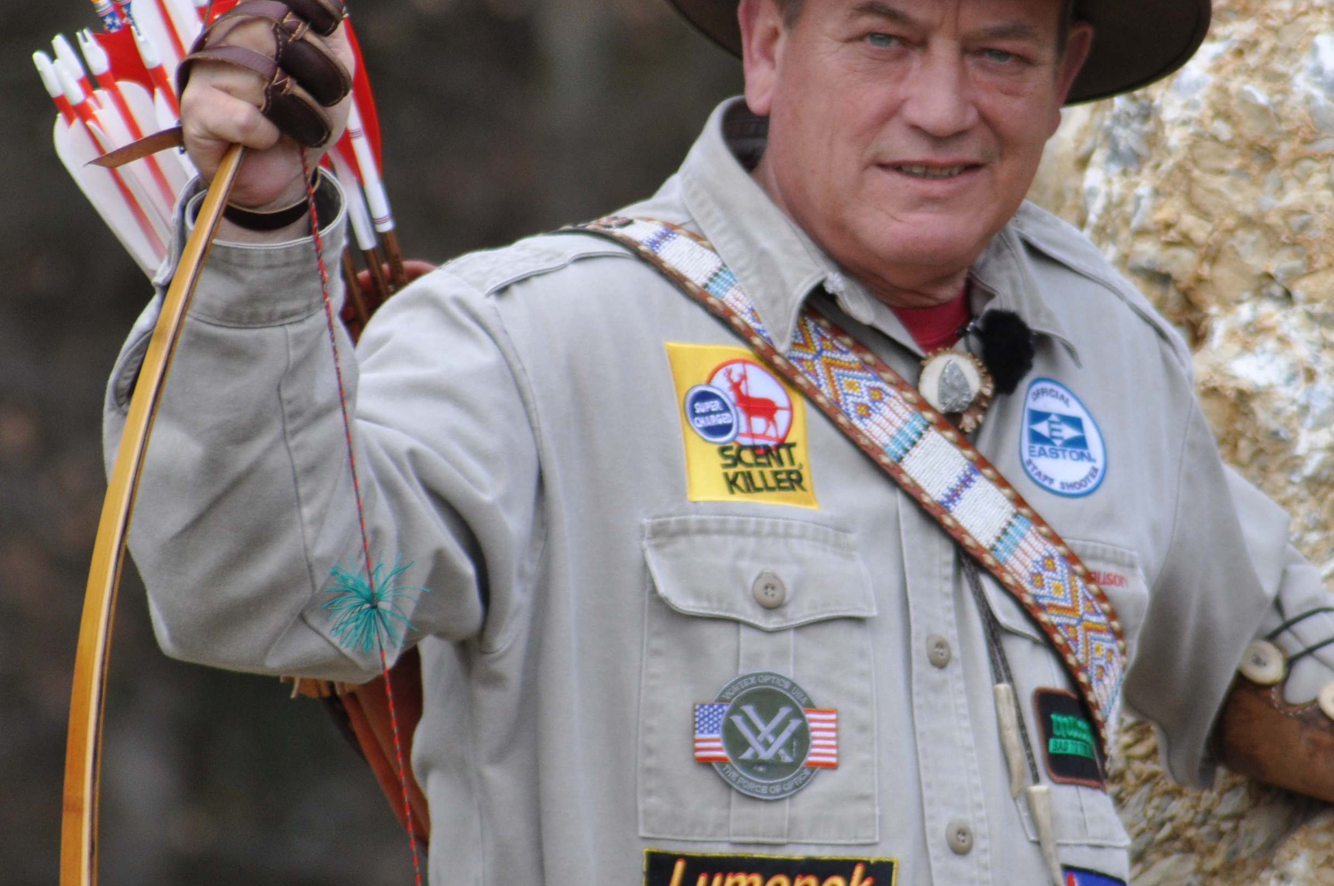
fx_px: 21392
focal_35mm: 578
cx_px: 744
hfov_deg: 3.6
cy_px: 428
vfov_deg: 2.4
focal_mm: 220
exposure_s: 1/1000
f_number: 5
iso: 560
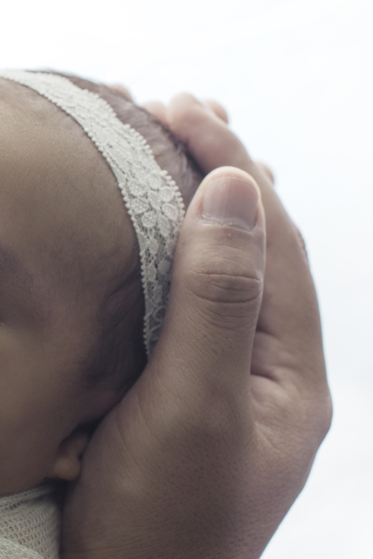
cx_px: -55
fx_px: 1786
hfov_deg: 11.7
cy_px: 159
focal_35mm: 115
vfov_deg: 17.7
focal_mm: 50
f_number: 5.6
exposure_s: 1/200
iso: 640
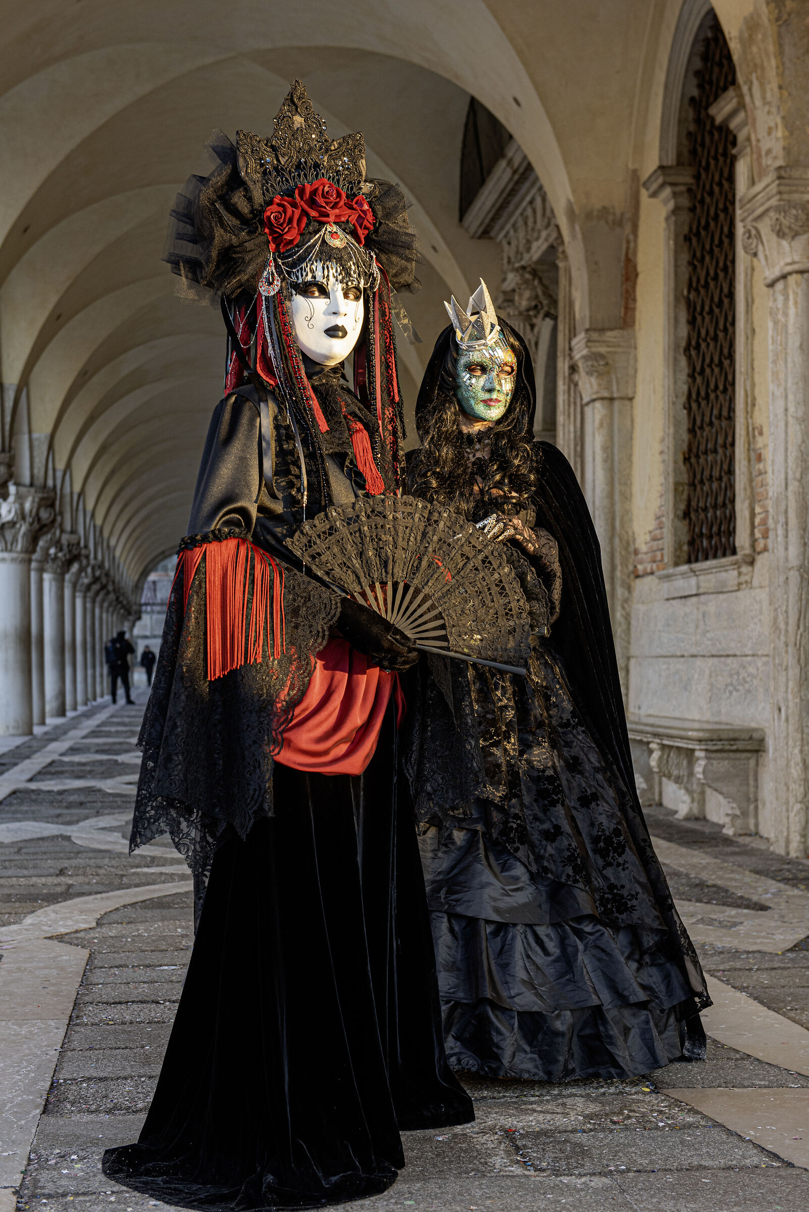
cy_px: 606
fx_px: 1886
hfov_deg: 24.2
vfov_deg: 35.6
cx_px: 404
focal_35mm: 56
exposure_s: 1/60
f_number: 5.6
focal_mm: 56
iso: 320
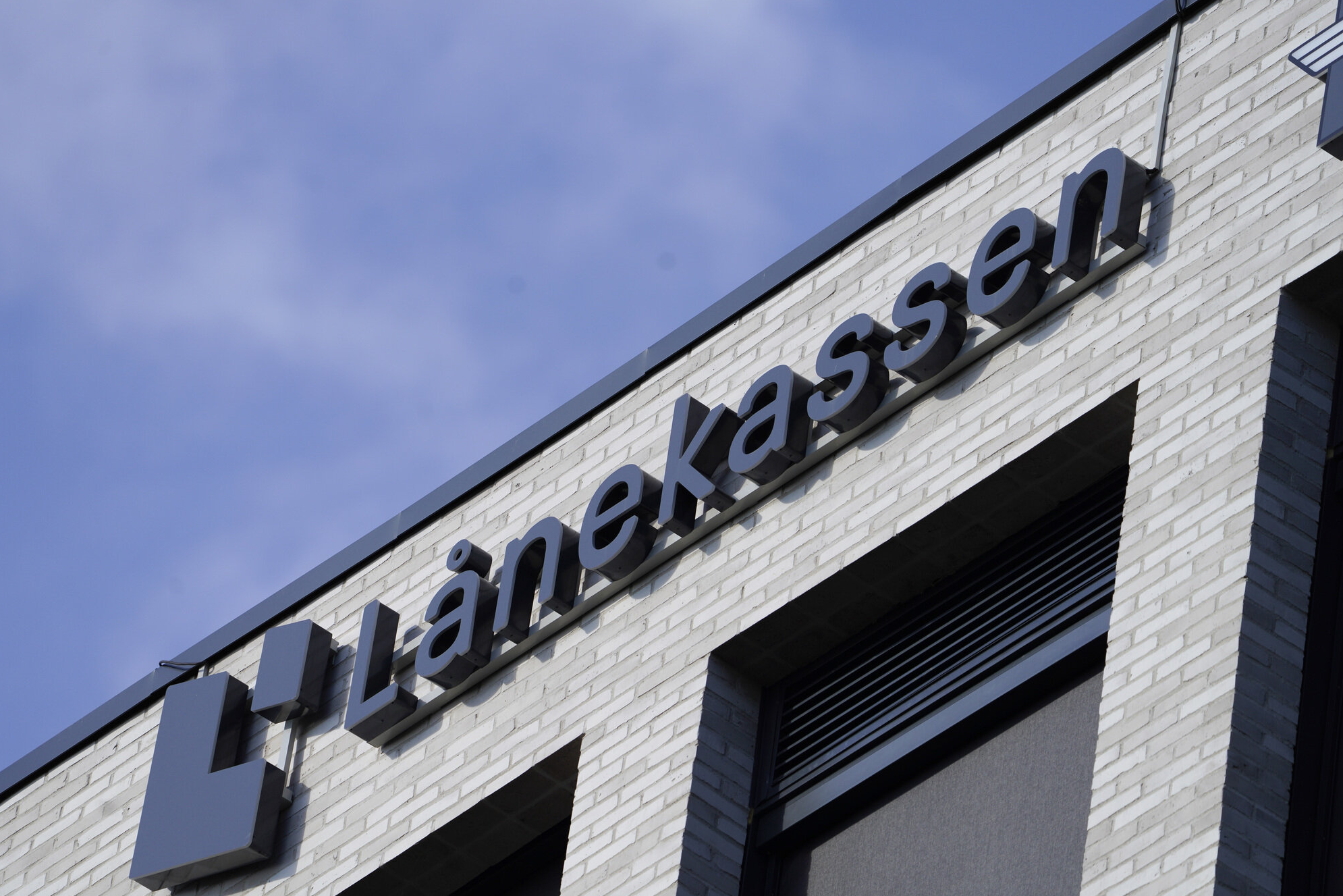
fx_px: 15407
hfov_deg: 5.0
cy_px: 448
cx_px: 672
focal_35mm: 413
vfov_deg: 3.3
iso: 160
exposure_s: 1/800
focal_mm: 411
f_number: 6.3
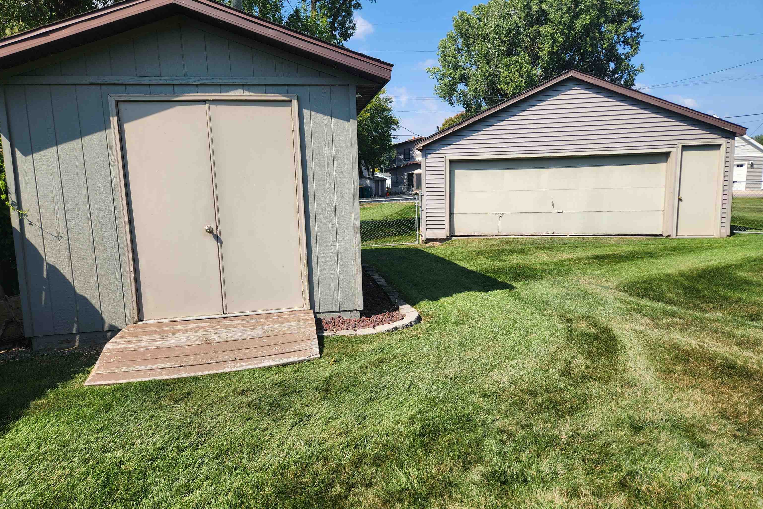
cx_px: 382
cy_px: 252
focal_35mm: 24
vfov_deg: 53.1
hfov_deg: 73.7
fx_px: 509
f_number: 1.8
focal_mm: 5.4
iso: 20
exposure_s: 1/1293
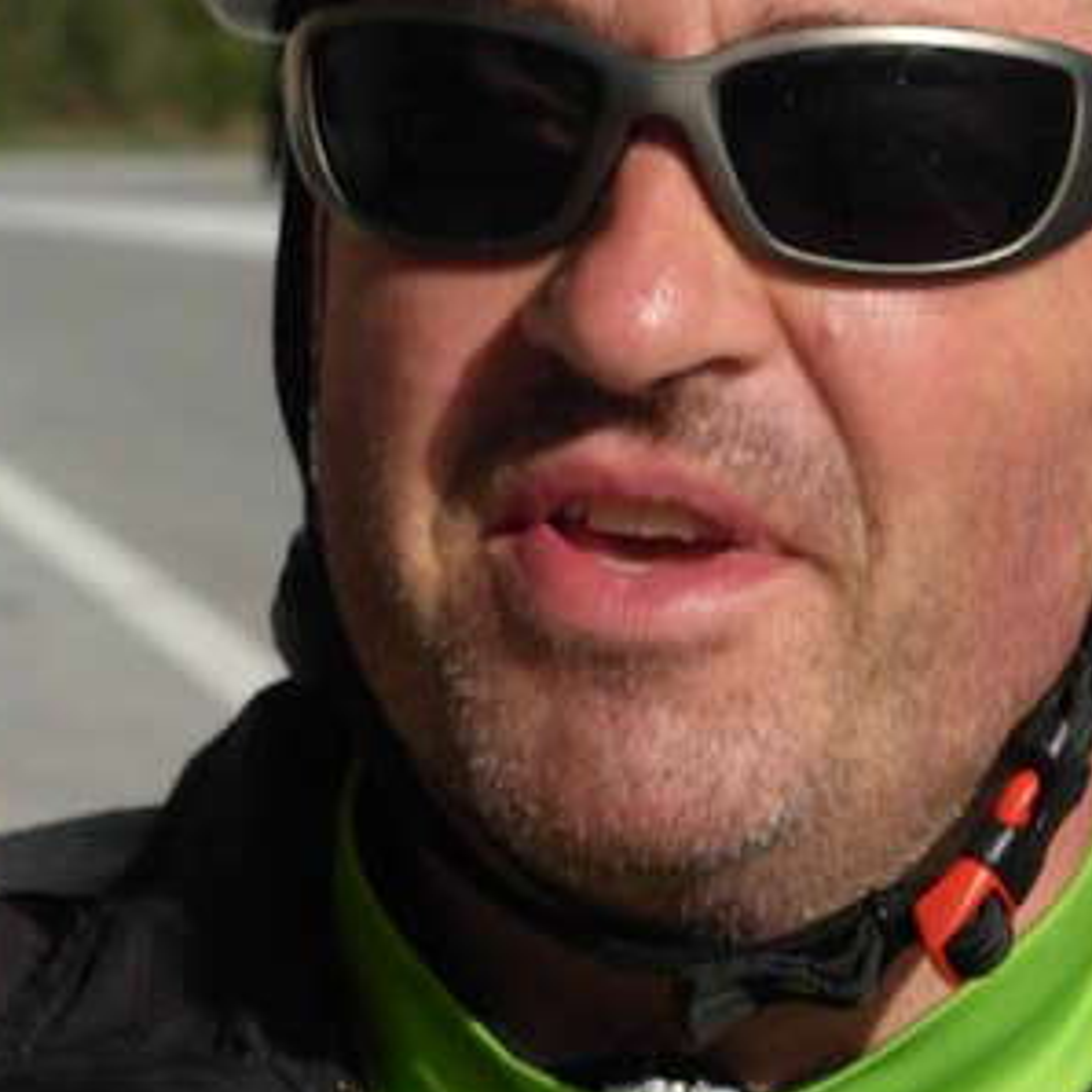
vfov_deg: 7.4
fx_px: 8387
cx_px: 656
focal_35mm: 235
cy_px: 275
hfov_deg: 7.4
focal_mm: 21.8
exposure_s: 1/790
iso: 79
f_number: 4.4
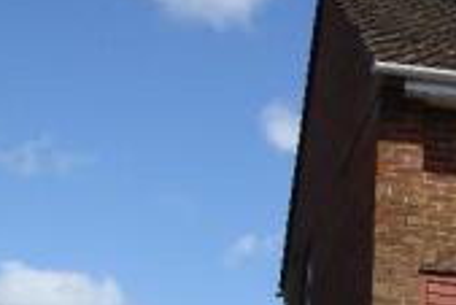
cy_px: 406
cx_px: 514
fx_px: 1318
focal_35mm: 104
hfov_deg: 18.8
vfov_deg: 12.7
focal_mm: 5
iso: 100
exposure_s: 1/1000
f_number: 3.5
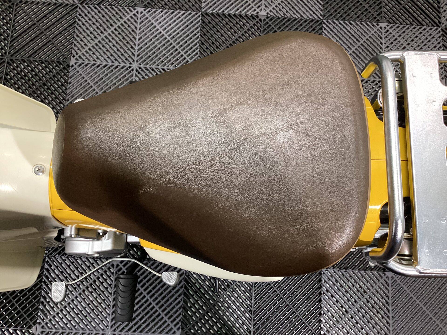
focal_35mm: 31
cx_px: 224
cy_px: 168
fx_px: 400
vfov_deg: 45.4
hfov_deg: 58.4
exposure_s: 1/50
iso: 100
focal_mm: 3.3
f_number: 2.4
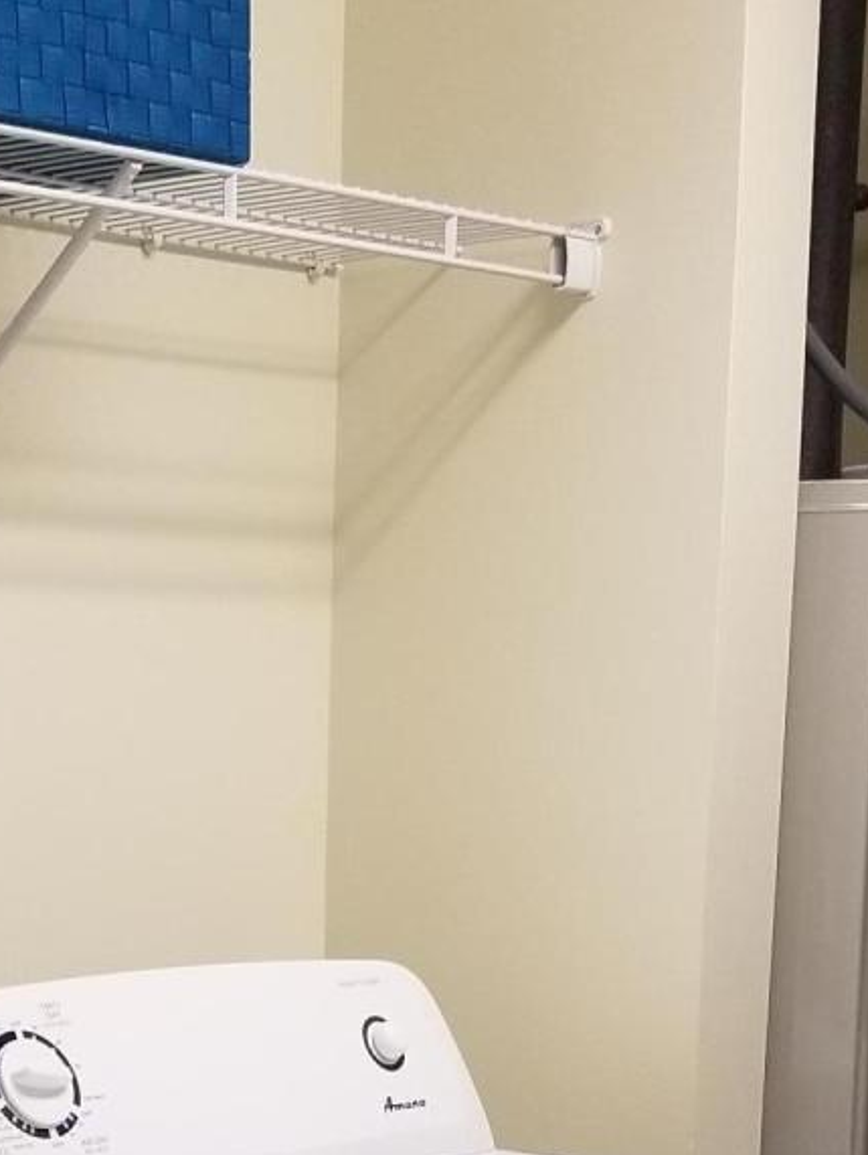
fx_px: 3039
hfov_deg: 16.1
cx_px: 129
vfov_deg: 20.6
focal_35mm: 91
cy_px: 1242
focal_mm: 4.25
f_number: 1.7
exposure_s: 1/60
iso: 125
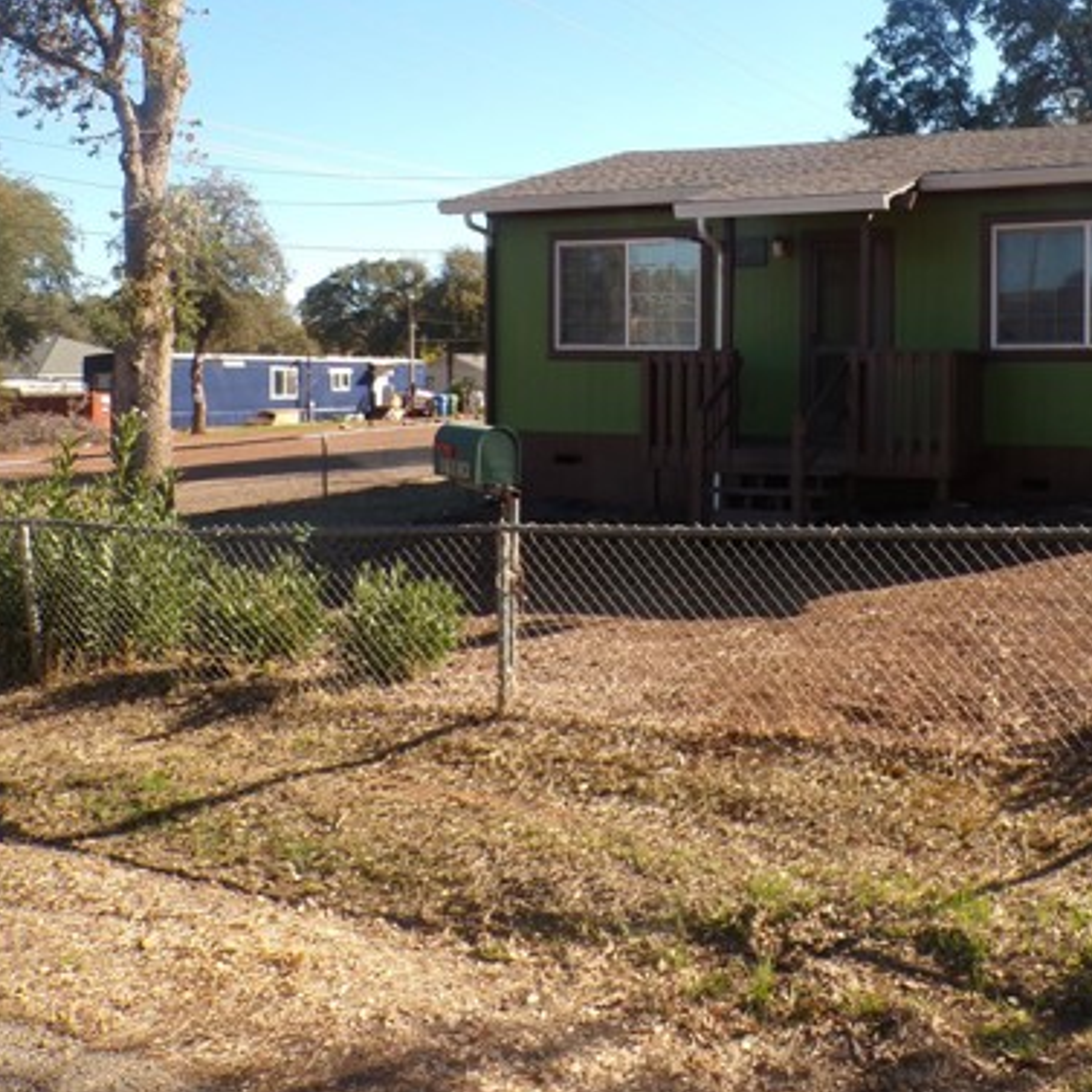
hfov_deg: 44.6
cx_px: 814
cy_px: 403
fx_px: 1285
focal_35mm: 36
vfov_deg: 45.6
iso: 100
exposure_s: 1/280
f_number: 4.4
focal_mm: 4.3
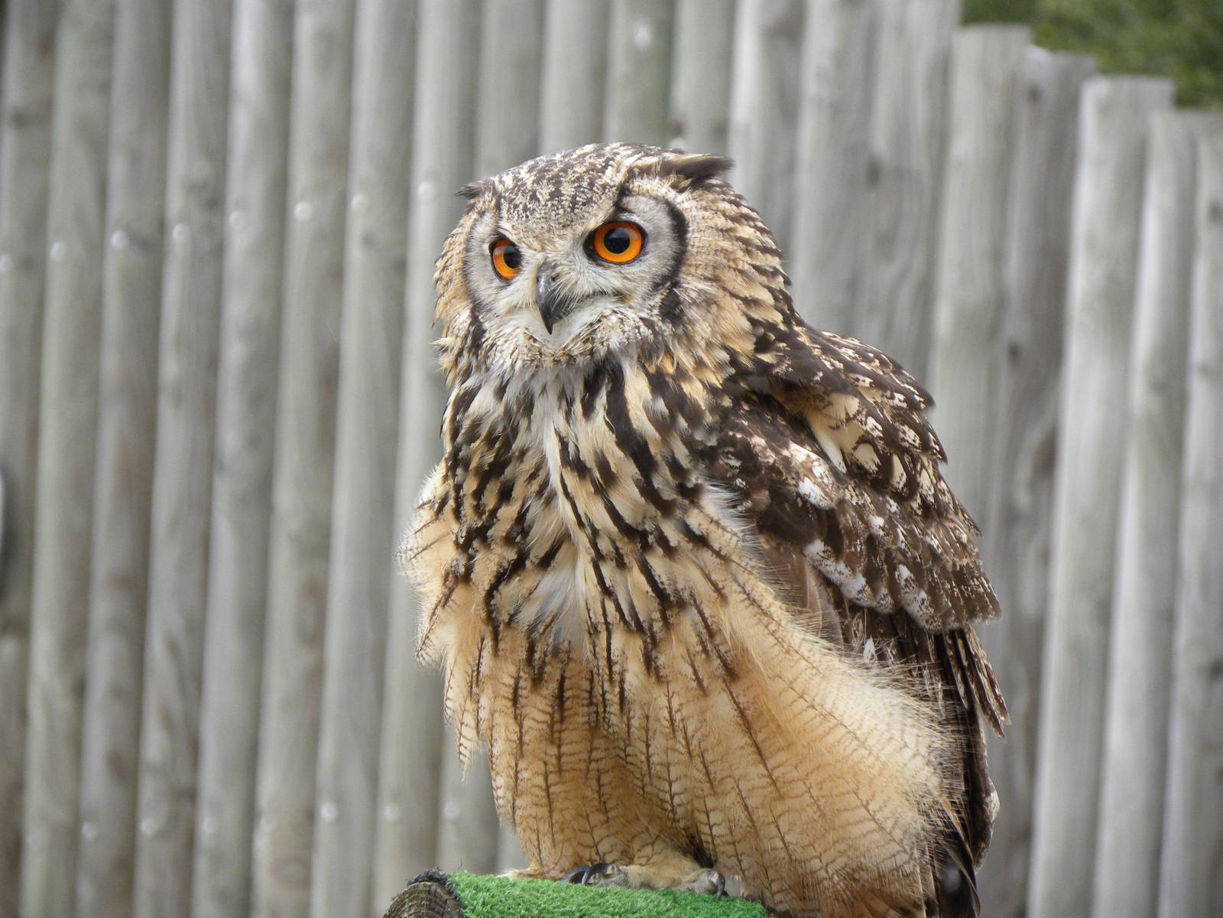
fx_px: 11906
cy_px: 459
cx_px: 612
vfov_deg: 4.4
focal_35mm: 337
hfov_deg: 5.9
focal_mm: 59.9
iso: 189
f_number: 5
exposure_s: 1/172
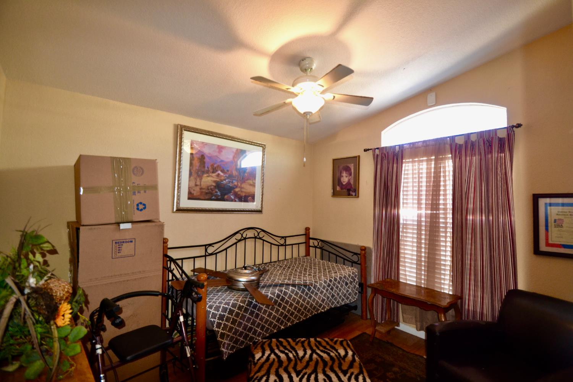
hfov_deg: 100.4
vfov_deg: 77.3
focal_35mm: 15
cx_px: 286
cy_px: 191
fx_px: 239
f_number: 3.5
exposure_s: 1/60
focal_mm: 10
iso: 1600
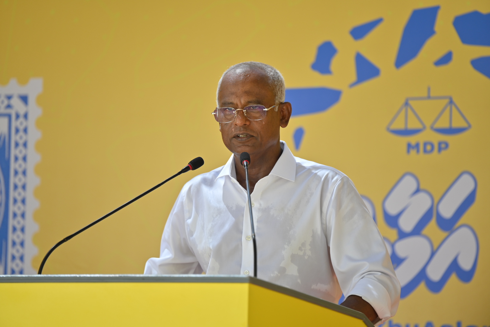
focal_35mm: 180
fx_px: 2450
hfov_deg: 11.4
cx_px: 245
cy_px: 164
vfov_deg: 7.6
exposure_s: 1/1000
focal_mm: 180
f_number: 2.8
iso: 250
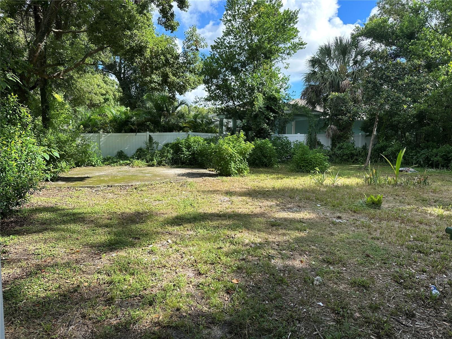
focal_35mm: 24
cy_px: 170
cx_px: 226
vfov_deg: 56.8
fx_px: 313
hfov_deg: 71.6
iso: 80
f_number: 1.78
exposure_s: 1/1412
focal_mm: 6.86
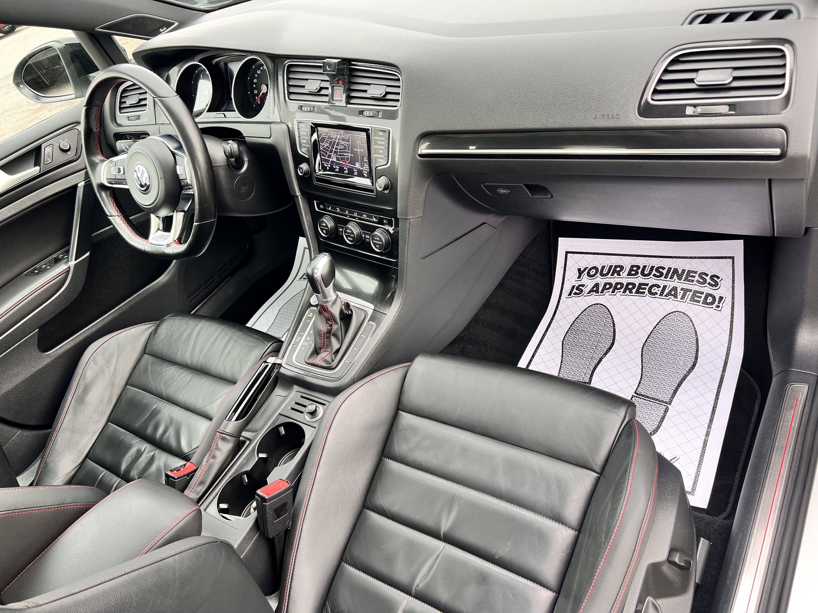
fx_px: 614
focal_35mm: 26
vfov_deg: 53.1
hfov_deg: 67.3
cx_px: 409
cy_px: 306
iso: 50
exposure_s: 1/121
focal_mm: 5.7
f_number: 1.5
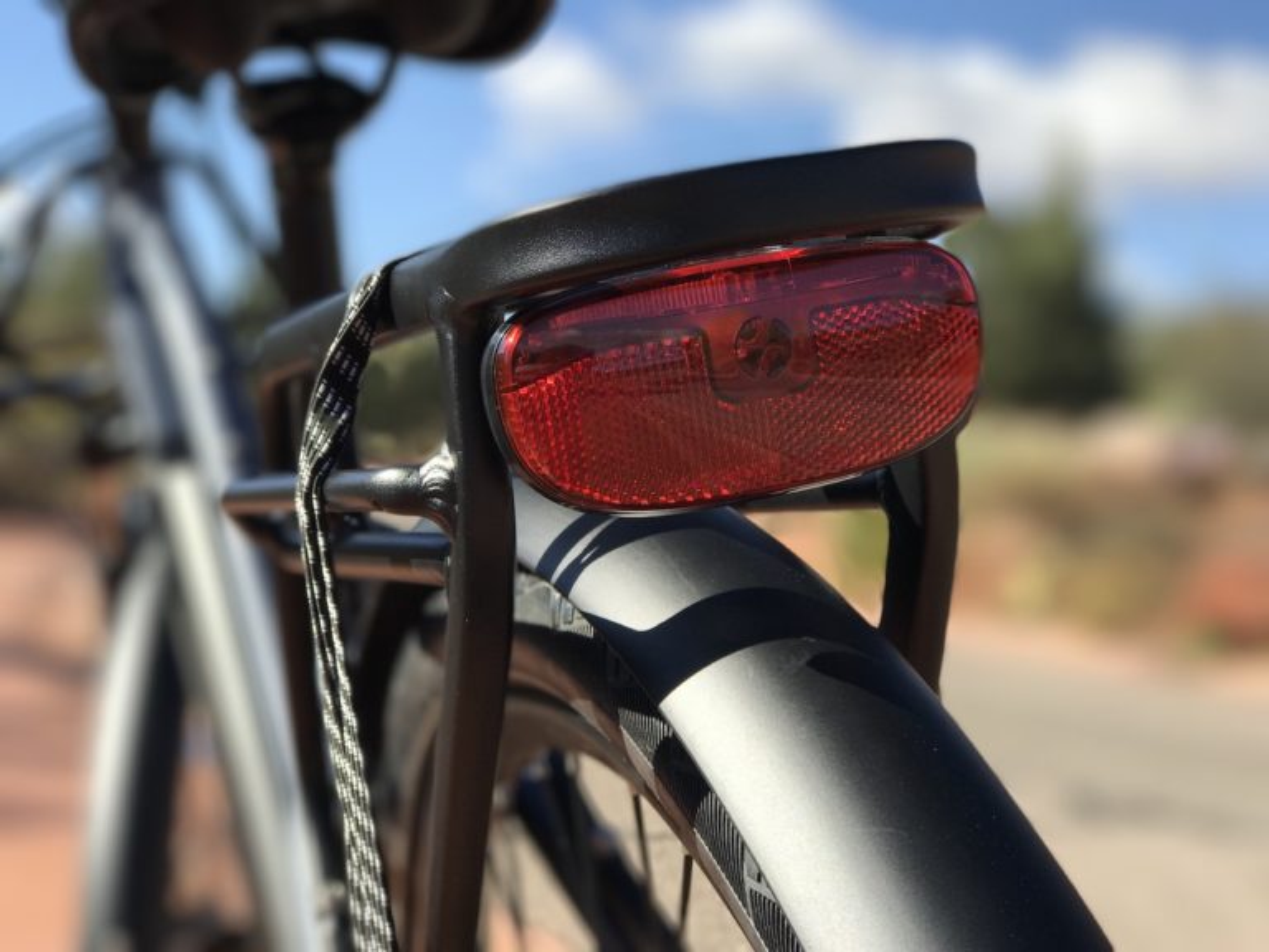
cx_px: 634
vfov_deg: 25.7
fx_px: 2090
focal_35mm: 57
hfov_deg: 33.8
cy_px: 476
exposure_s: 1/694
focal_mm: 6.6
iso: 20
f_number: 2.8
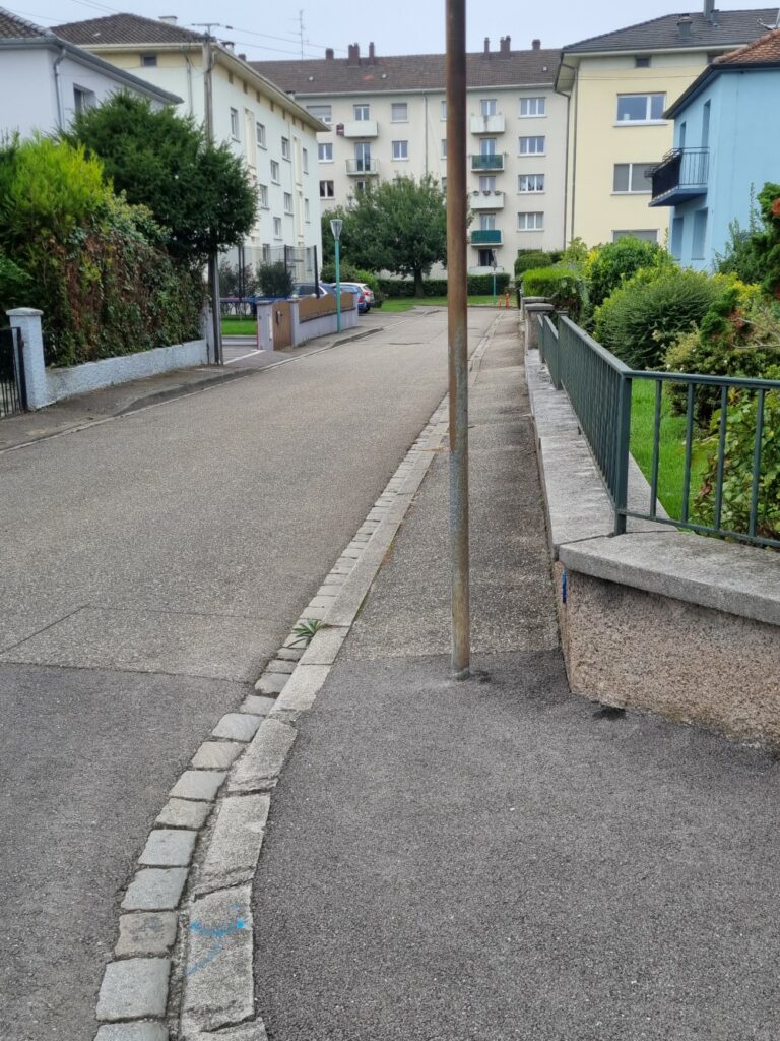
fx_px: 781
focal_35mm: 26
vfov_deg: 67.3
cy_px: 520
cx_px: 390
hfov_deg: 53.1
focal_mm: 5.4
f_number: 1.8
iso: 50
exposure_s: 1/723
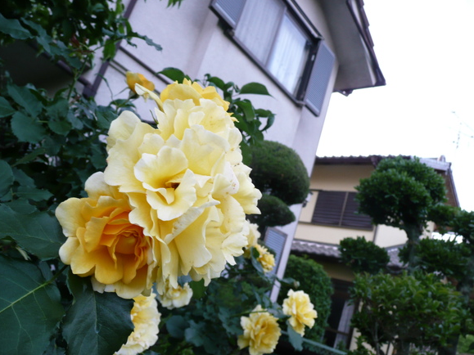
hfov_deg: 61.7
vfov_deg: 48.2
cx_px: 237
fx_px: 397
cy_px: 180
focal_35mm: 29
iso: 100
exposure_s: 1/40
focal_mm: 4.6
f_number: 3.3
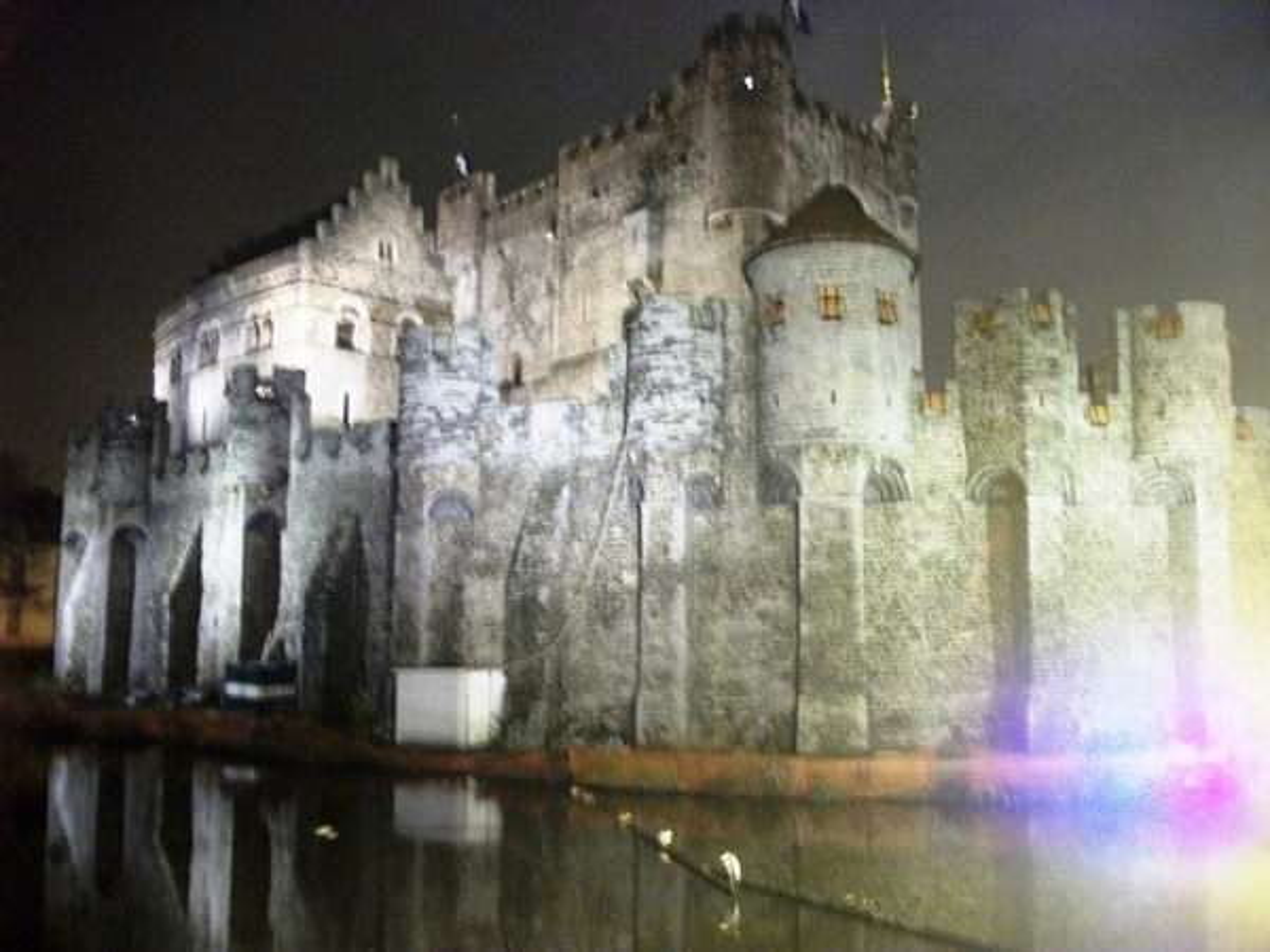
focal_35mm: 32
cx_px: 635
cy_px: 476
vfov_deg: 44.2
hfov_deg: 56.8
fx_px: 1174
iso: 250
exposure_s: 1/2
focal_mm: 5.7
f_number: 2.9
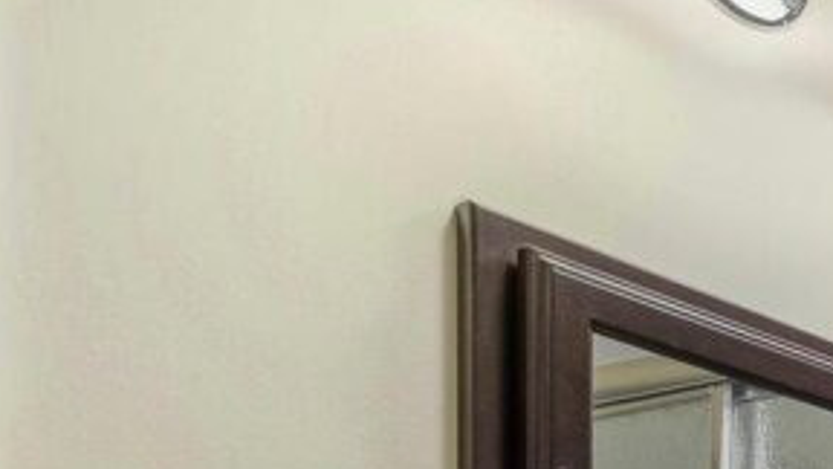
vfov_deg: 16.2
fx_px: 1347
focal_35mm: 61
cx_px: 1637
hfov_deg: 19.7
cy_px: 877
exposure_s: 1/13
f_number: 7.1
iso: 320
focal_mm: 14
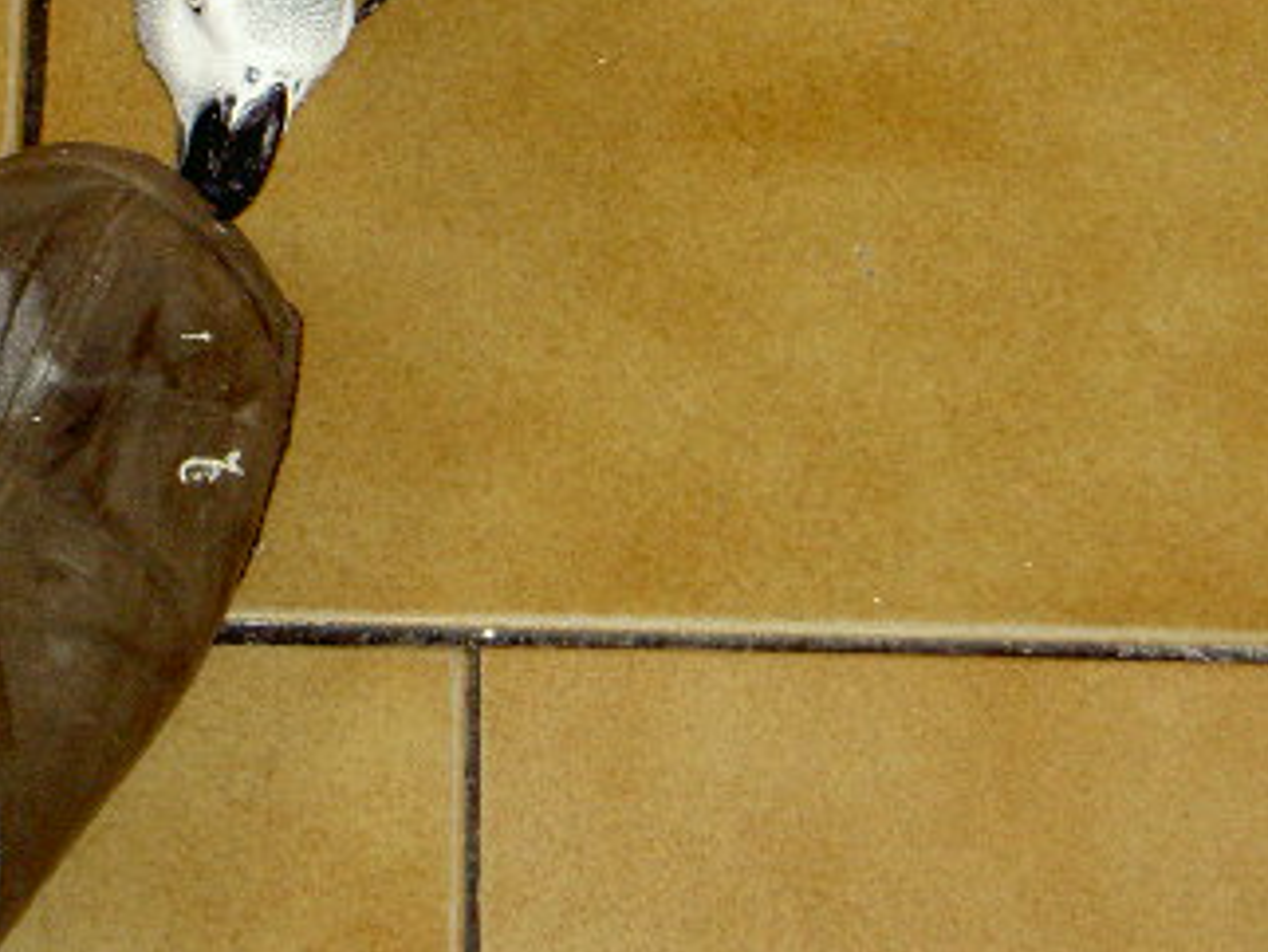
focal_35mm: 137
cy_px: 79
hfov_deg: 14.3
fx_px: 5022
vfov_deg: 10.8
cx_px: 244
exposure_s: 1/80
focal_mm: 14.2
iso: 200
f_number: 3.7
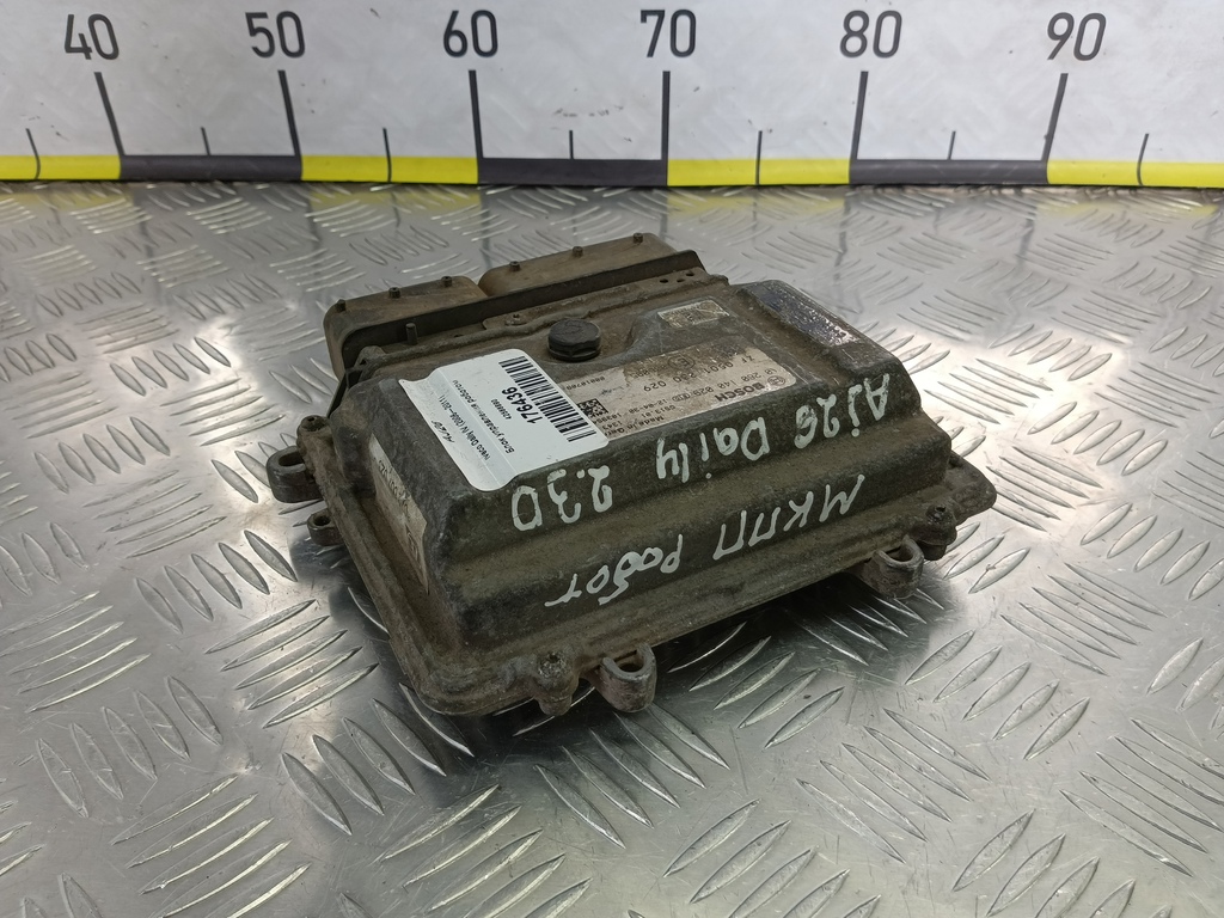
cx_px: 612
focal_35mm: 27
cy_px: 459
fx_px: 955
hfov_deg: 65.3
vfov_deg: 51.4
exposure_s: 1/100
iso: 114
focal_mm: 4.11
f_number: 1.6
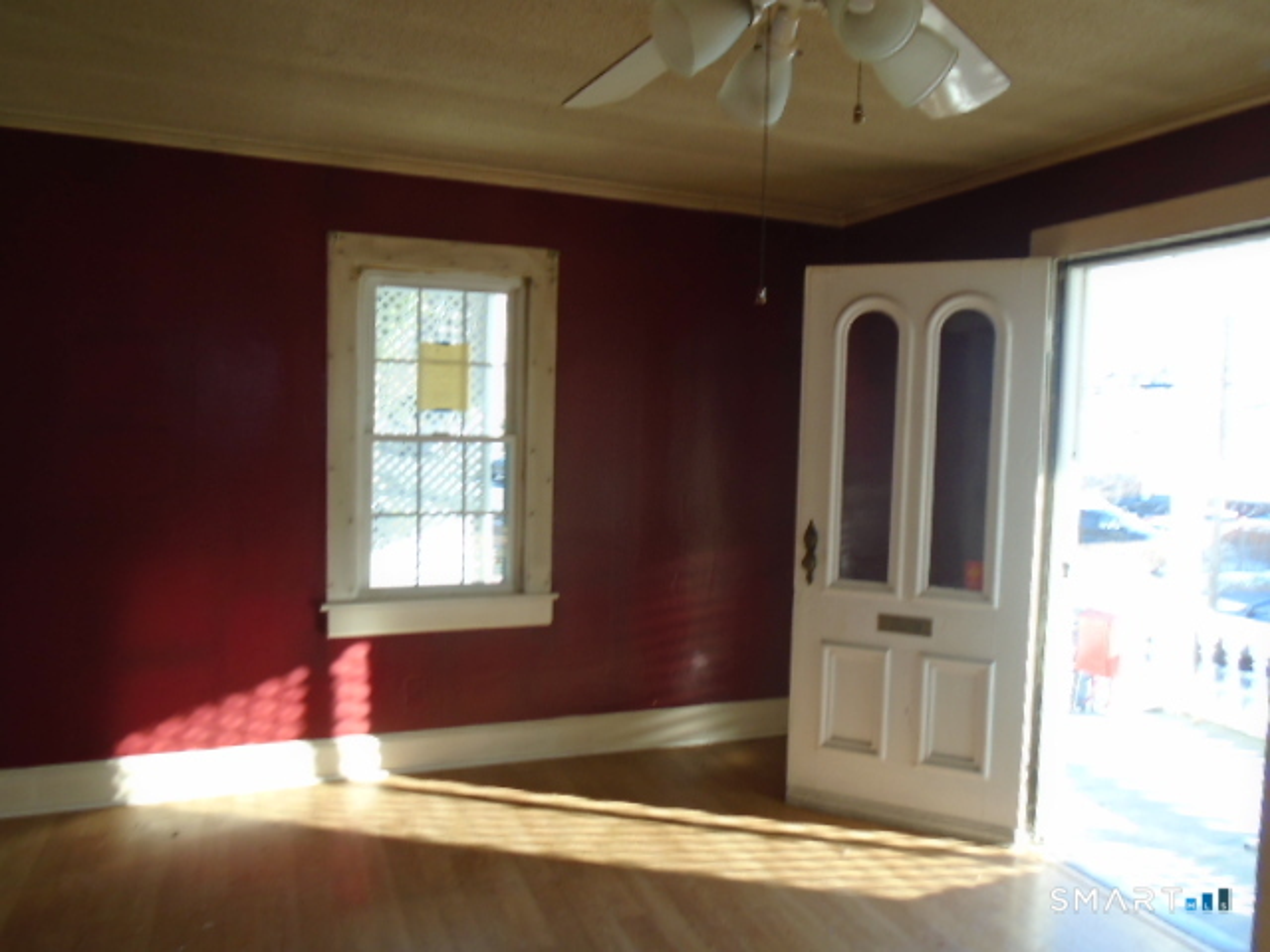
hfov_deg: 67.3
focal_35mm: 26
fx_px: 954
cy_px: 476
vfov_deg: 53.1
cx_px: 635
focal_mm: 4.6
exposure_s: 1/30
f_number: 3.2
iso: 100
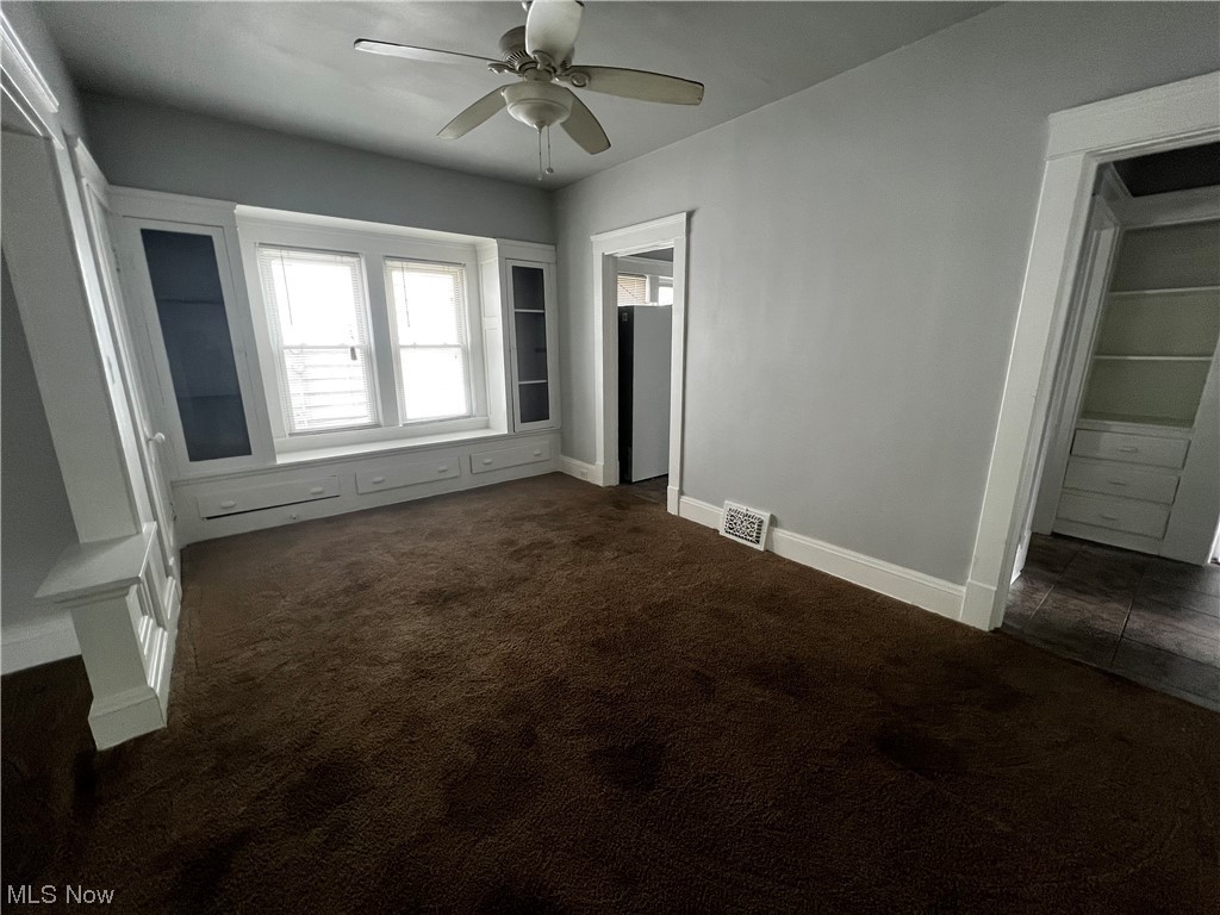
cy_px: 458
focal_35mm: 13
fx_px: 458
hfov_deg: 106.2
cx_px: 610
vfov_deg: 89.9
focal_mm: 1.57
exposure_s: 1/78
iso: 250
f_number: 1.8
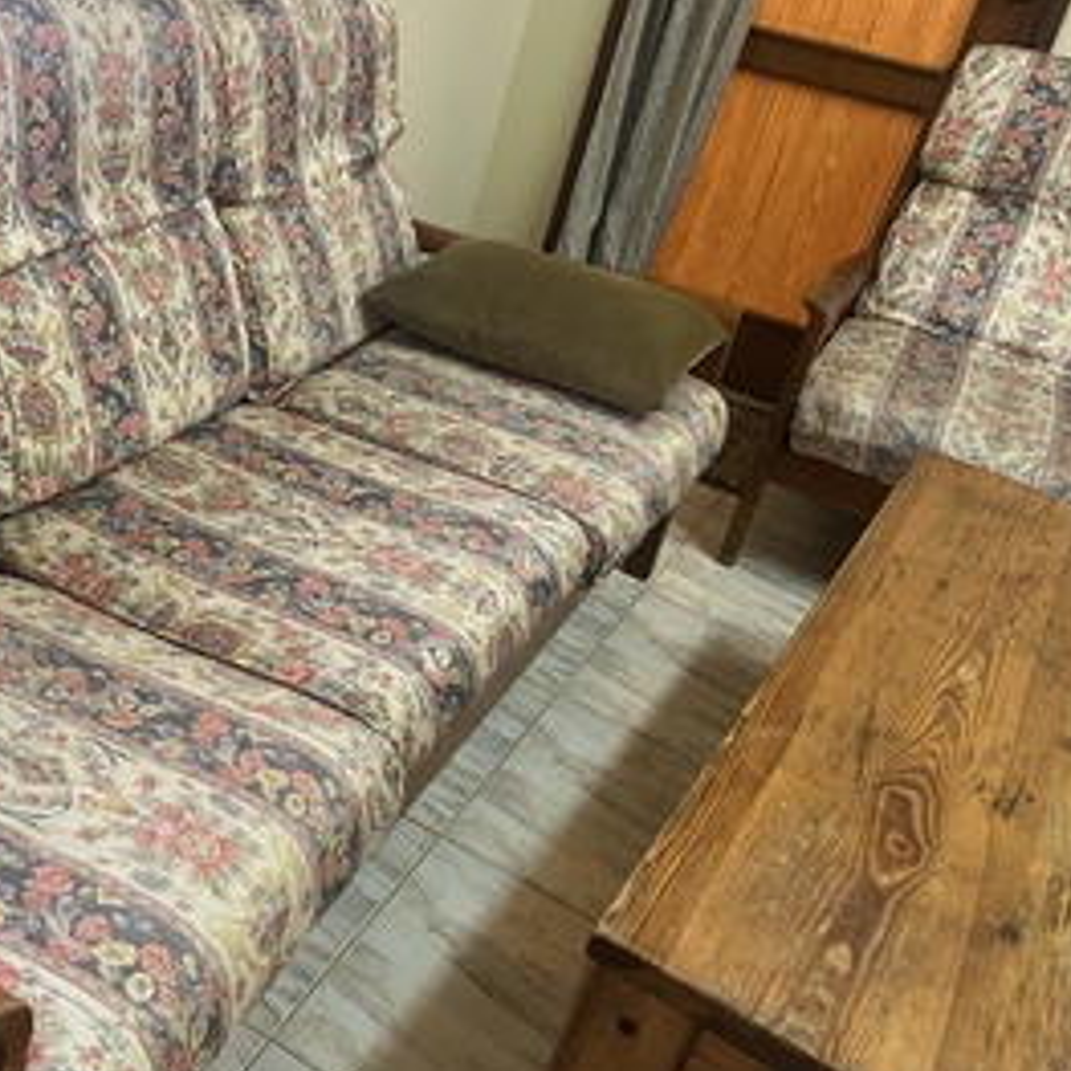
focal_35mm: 40
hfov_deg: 40.2
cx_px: 218
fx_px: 1400
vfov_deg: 41.8
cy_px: 458
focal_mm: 5.1
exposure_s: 1/60
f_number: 1.6
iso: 125
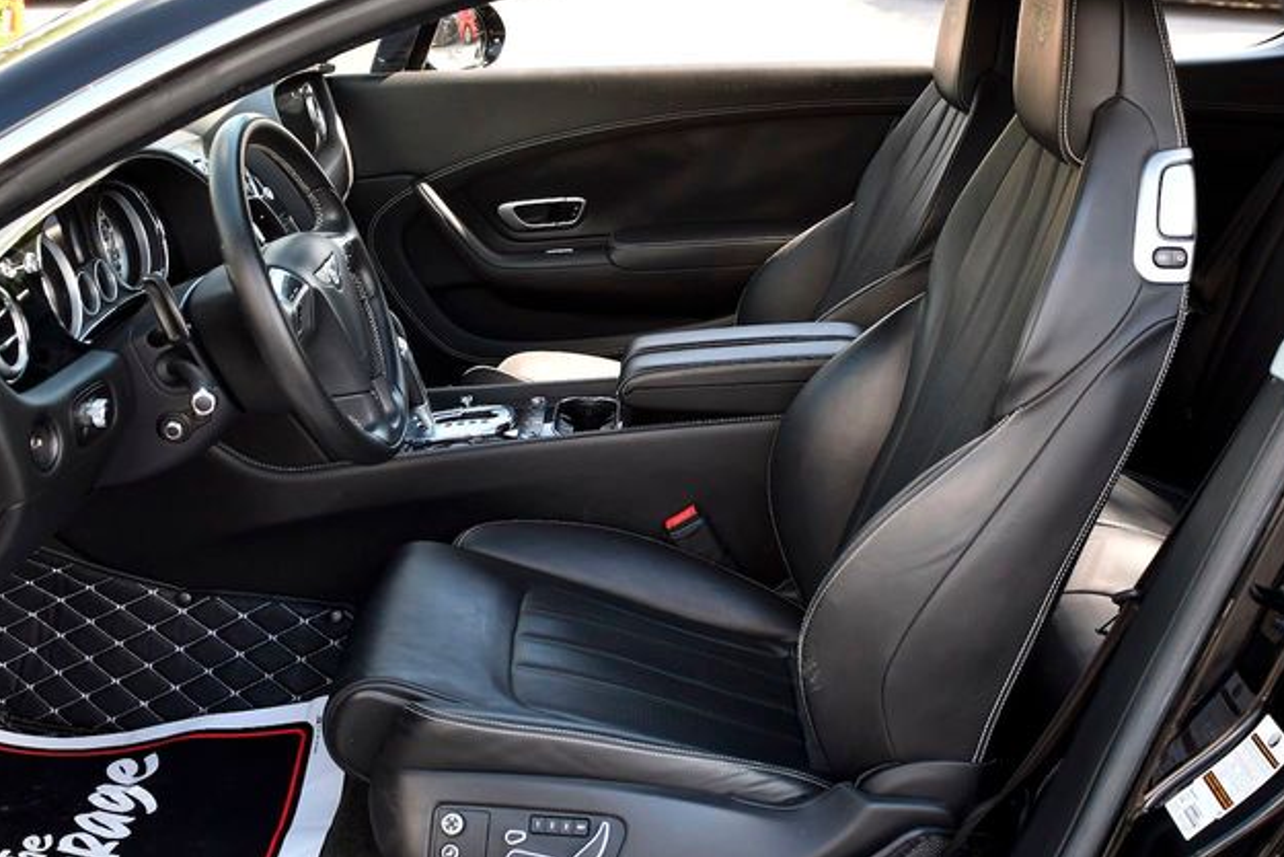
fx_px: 1570
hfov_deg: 44.5
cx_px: 649
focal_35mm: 44
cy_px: 424
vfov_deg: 30.5
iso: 640
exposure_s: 1/400
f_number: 5
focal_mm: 29
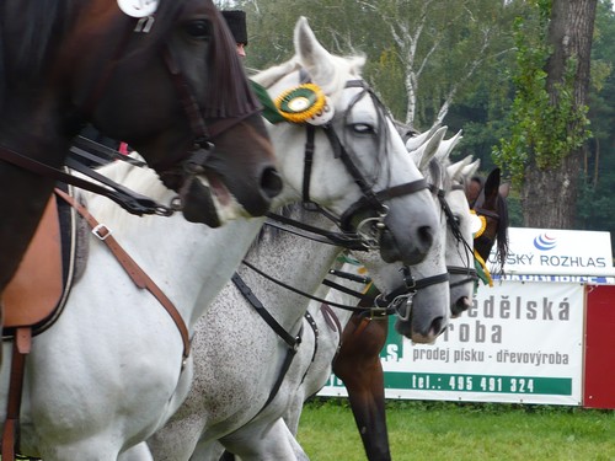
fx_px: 2594
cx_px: 308
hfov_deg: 13.5
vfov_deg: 10.2
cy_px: 230
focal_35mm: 146
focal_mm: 16.1
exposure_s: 1/125
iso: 100
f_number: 3.5
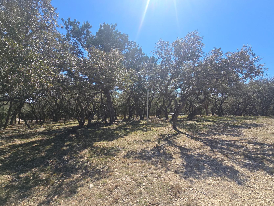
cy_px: 109
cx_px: 144
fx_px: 127
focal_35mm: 16
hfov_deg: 94.4
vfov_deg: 78.0
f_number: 2.2
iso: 50
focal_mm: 2.2
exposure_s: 1/2490
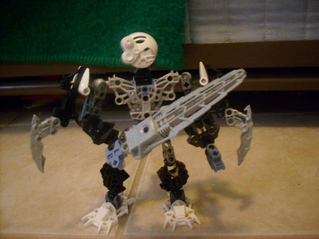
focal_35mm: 35
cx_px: 160
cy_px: 120
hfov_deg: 52.6
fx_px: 323
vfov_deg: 40.7
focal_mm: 5.8
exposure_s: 1/2
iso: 200
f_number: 2.8
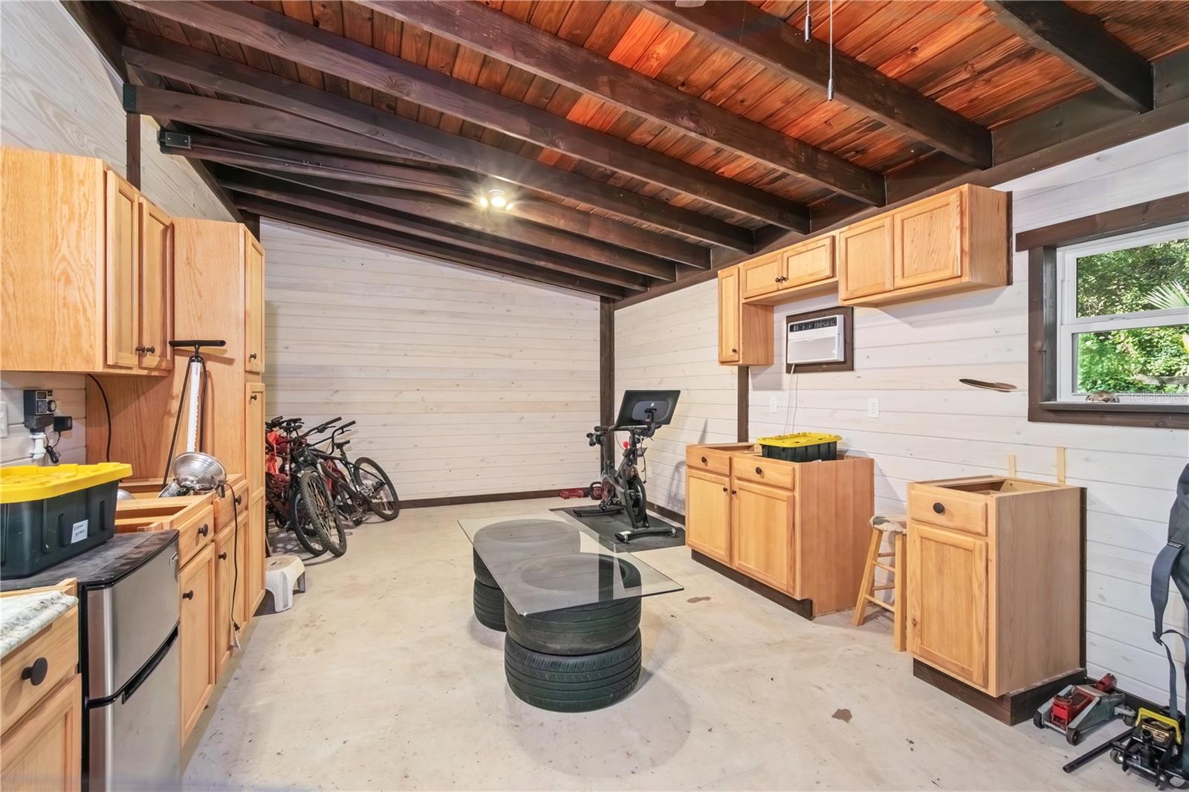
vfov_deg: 77.3
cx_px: 594
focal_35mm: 15
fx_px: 495
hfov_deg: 100.4
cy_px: 396
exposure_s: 1/3
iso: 250
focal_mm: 10
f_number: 9
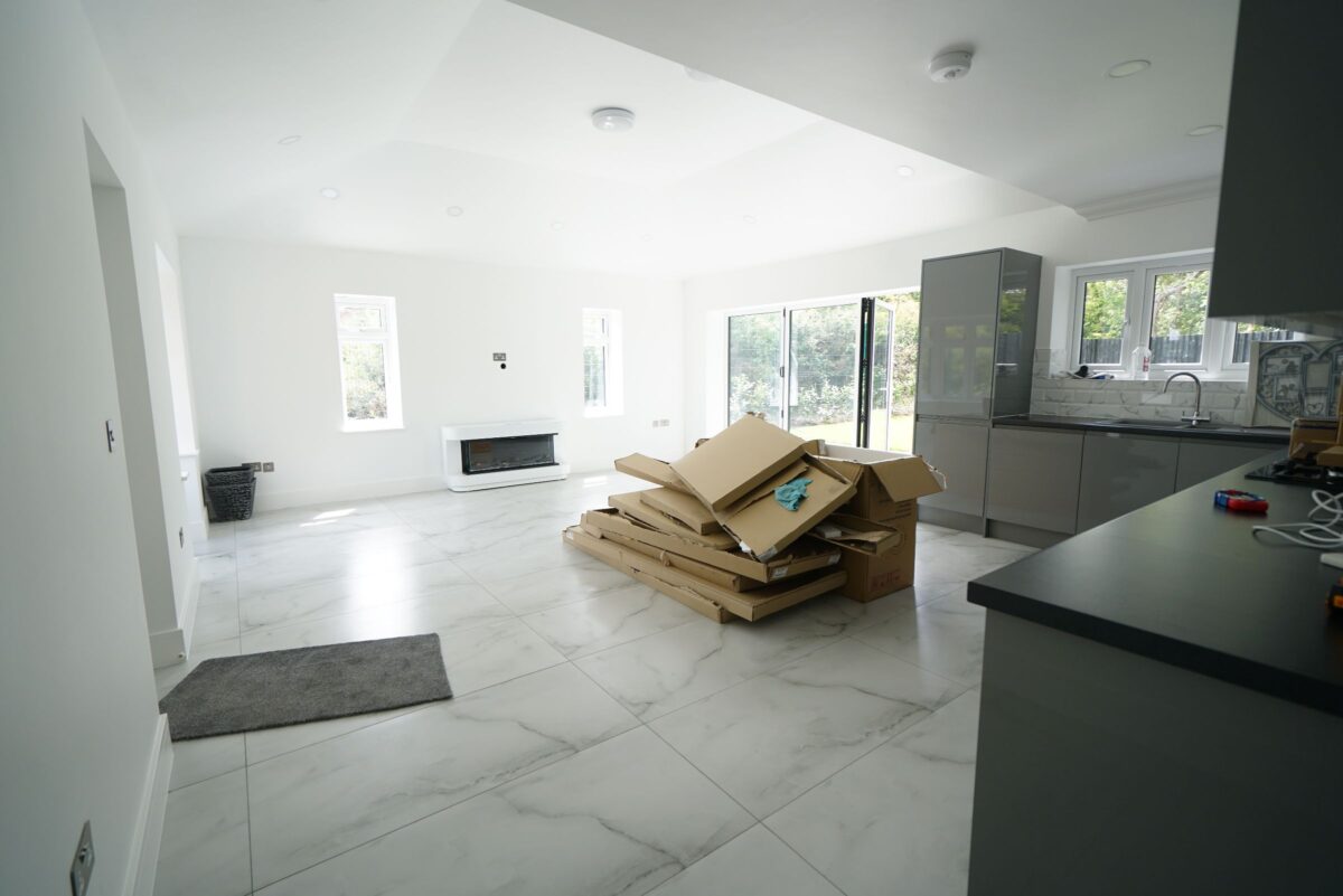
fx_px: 597
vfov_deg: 73.8
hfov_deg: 96.7
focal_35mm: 16
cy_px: 448
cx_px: 672
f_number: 4
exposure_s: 1/200
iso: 400
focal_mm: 16
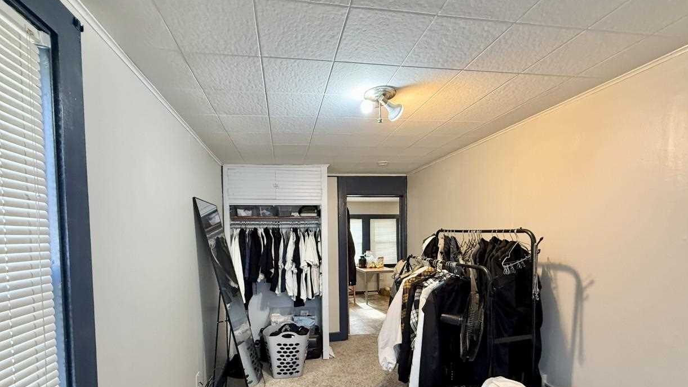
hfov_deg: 99.3
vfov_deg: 65.7
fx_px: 292
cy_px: 249
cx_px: 333
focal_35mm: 16
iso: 320
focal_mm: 2.22
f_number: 2.2
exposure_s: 1/60
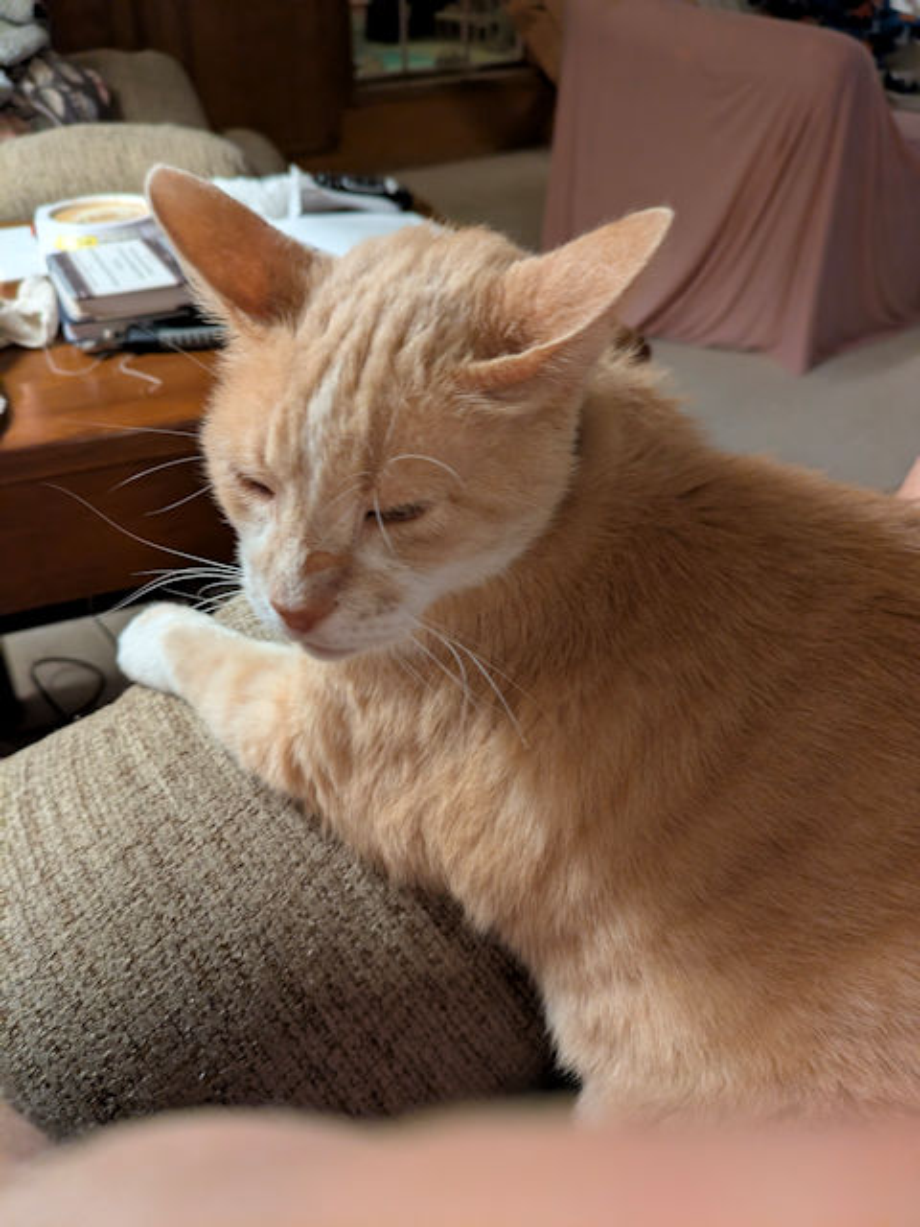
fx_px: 886
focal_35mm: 25
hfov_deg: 54.9
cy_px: 614
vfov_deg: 69.4
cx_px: 460
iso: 311
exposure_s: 1/24
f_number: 1.89
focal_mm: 5.43
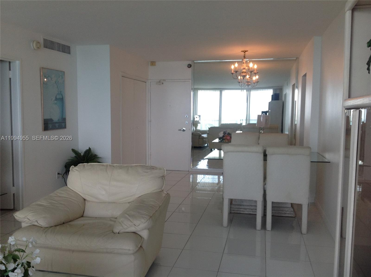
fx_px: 374
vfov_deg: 40.6
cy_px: 138
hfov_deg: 52.7
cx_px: 186
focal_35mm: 35
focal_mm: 4.28
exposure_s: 1/120
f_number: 2.4
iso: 64
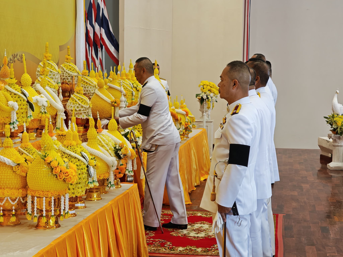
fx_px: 713
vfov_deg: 20.4
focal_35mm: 72
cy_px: 128
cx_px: 172
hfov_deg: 27.0
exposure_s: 1/100
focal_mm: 11.5
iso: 250
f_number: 1.8
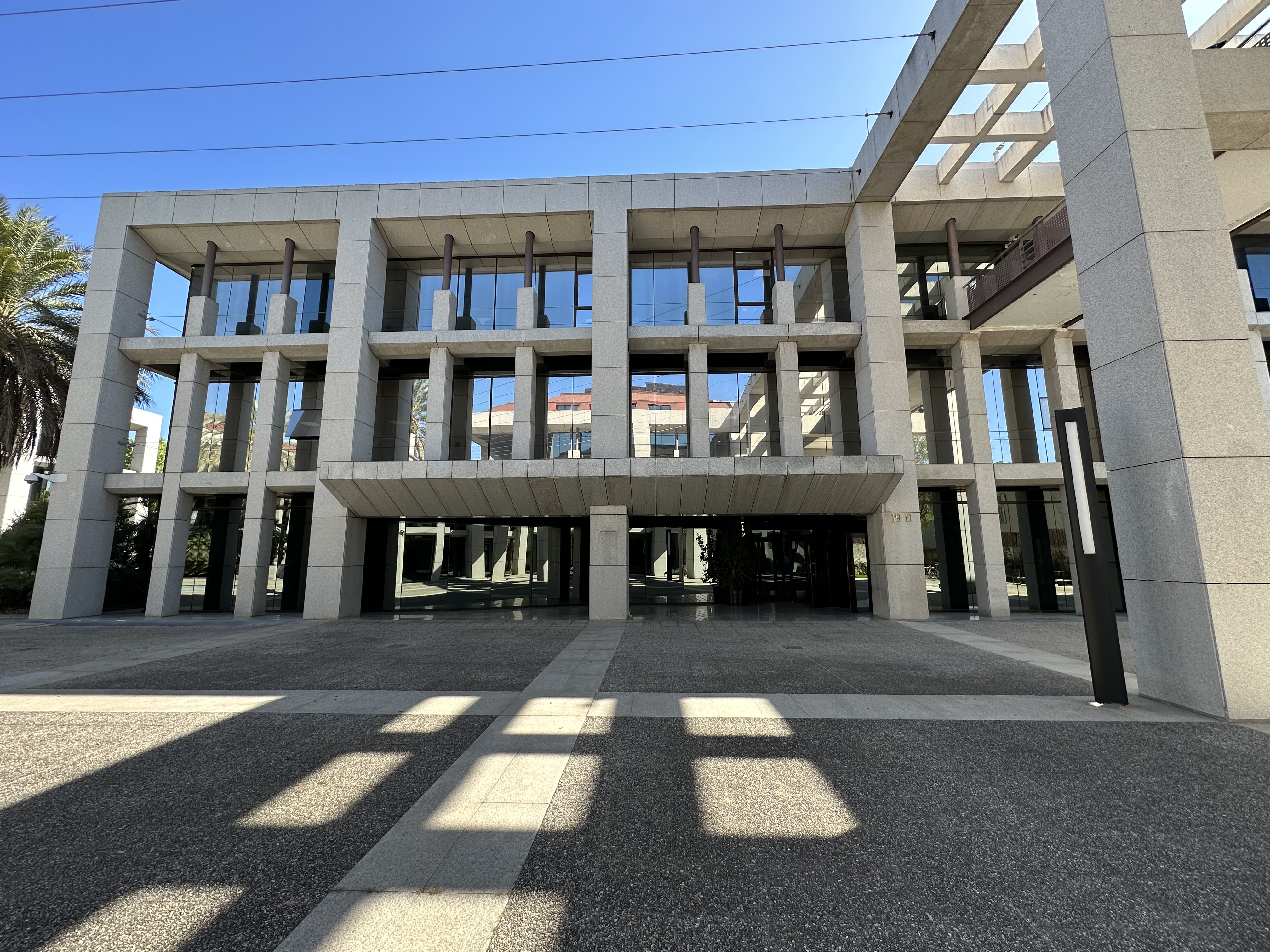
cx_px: 635
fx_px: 514
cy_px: 476
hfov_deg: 102.1
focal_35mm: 14
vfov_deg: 85.7
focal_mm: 2.22
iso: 40
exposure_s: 1/418
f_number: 2.2
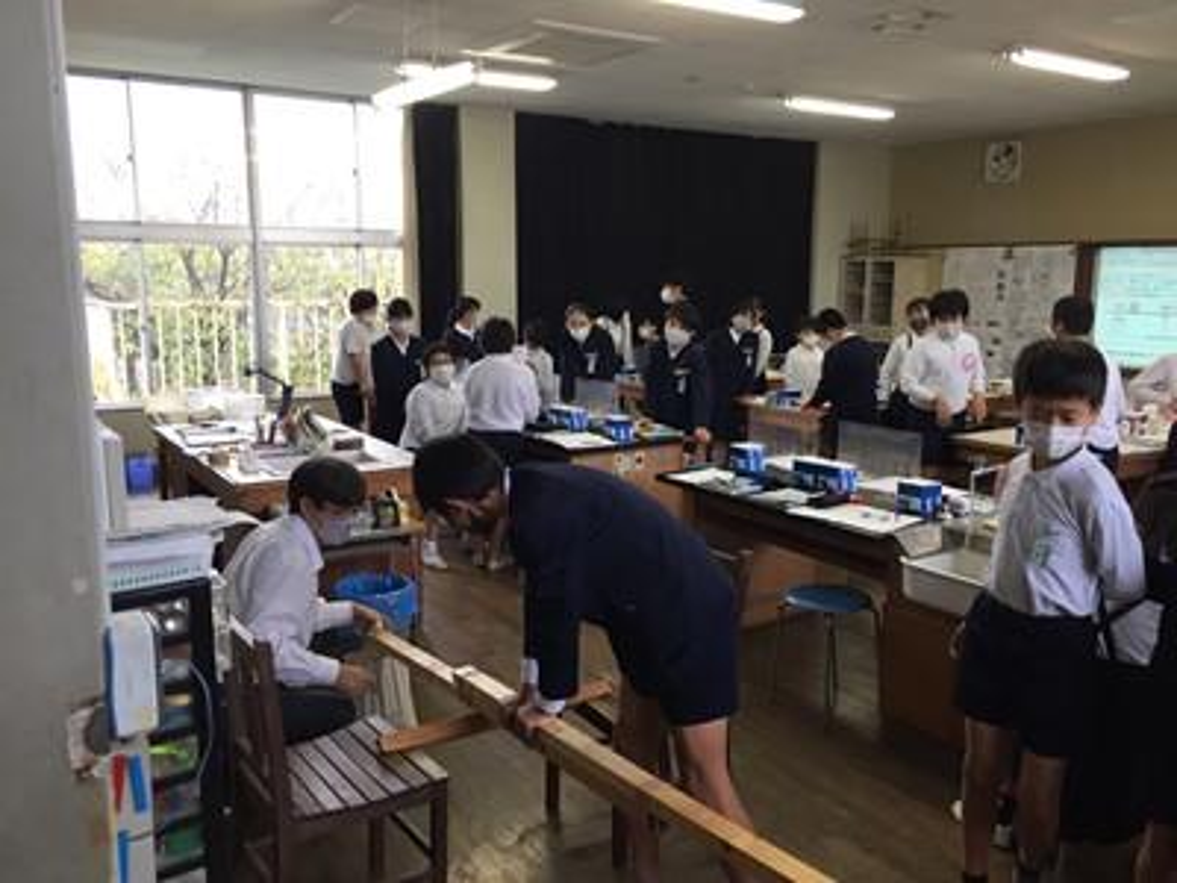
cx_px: 588
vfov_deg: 48.2
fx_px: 986
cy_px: 442
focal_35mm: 29
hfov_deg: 61.7
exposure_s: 1/30
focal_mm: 4.15
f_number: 2.2
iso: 40
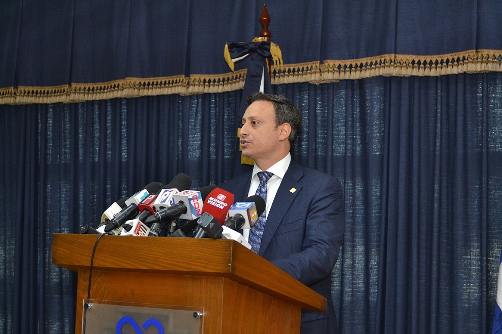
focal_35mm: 57
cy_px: 167
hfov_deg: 35.1
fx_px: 795
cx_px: 251
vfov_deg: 23.8
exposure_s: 1/200
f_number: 3.5
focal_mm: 38
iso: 800
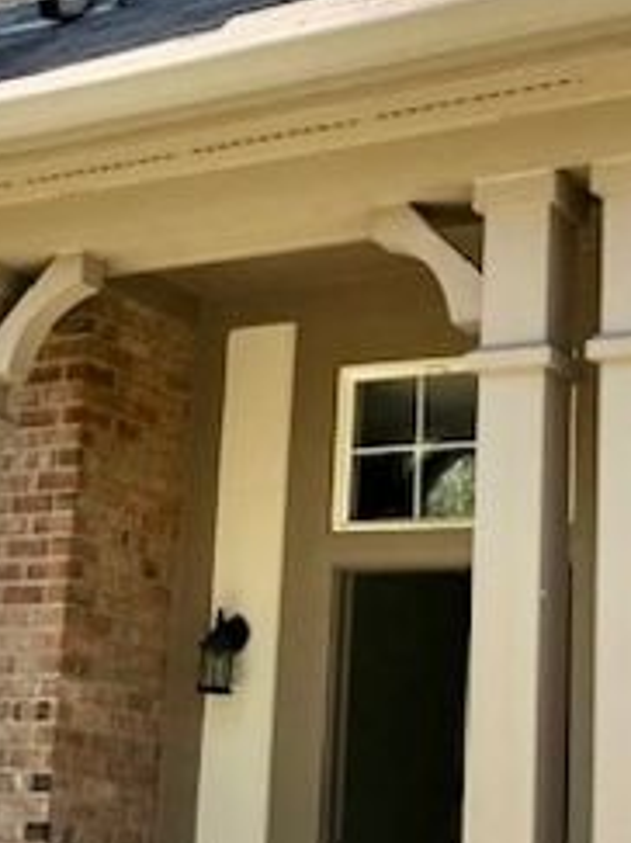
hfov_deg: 19.0
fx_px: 1873
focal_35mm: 77
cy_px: 415
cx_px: 173
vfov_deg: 25.3
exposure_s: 1/256
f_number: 1.8
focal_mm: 3.99
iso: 20
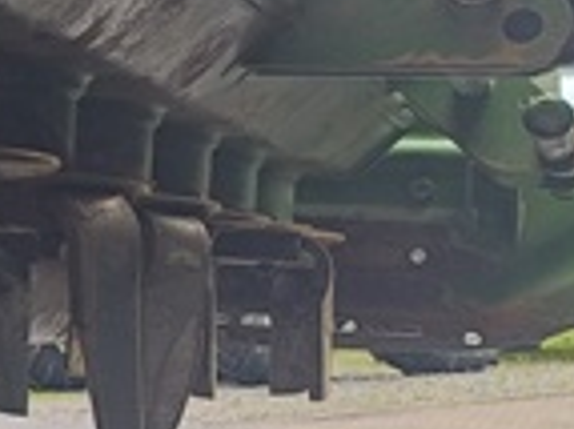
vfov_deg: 13.2
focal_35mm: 112
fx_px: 1856
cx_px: -606
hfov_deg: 14.4
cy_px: 273
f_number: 1.8
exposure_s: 1/100
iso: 64
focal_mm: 4.65
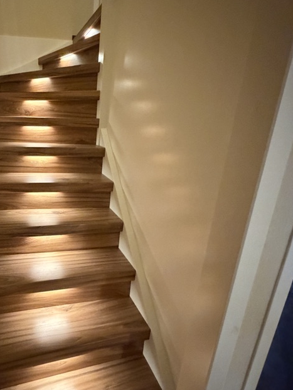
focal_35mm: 23
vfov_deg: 73.9
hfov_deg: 54.3
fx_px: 260
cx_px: 53
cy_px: 195
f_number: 2.2
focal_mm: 2.22
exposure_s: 1/48
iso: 1250
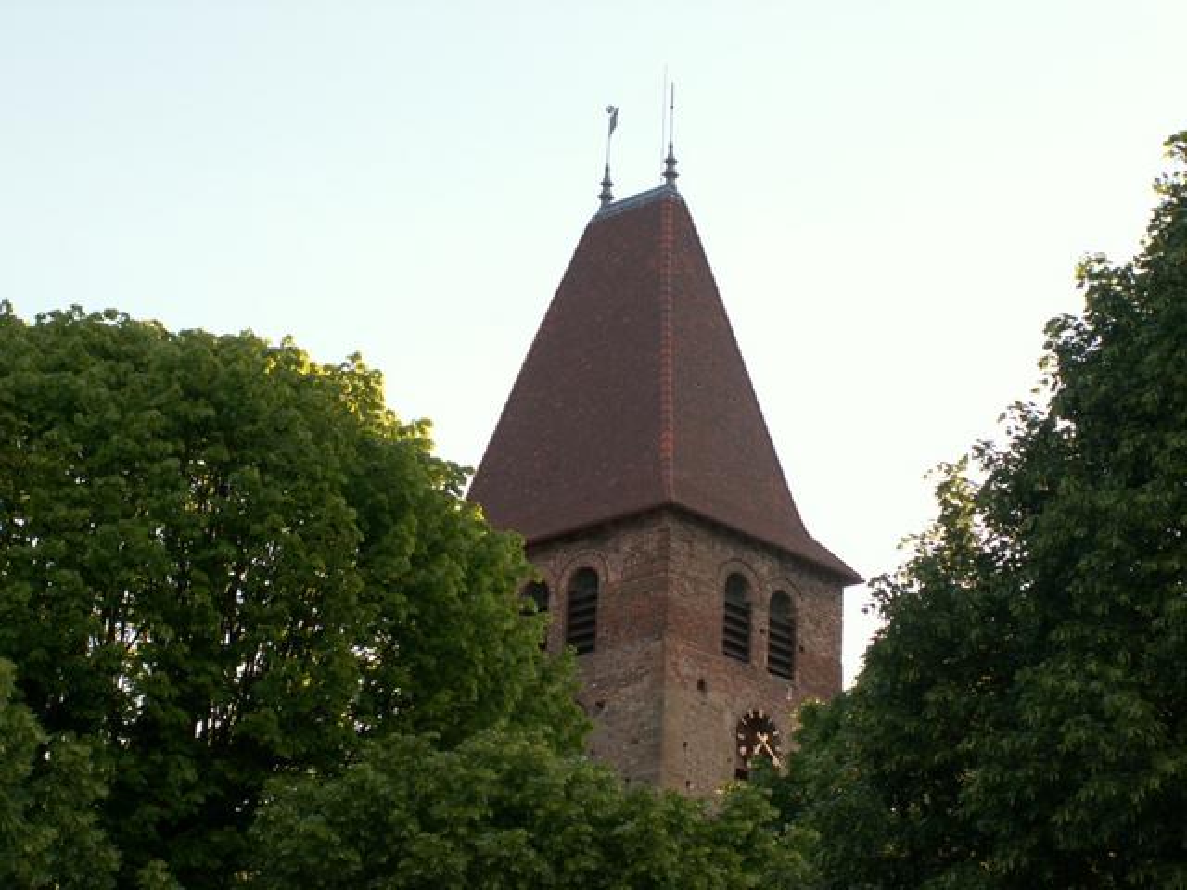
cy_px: 445
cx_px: 594
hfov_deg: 22.8
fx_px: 2949
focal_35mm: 86
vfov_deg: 17.2
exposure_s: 1/125
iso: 50
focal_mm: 14.45
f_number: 5
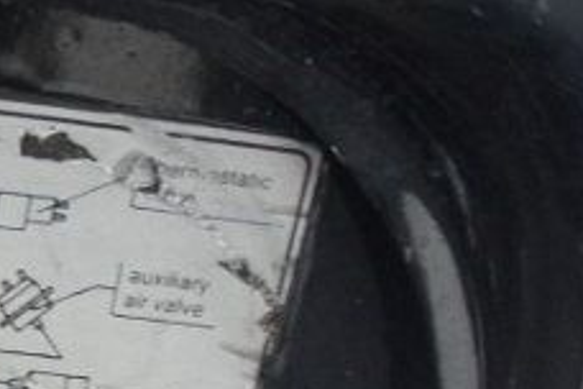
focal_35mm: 121
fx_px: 1959
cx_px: -555
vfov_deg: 10.9
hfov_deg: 14.3
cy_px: 577
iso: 1600
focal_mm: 18
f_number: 3.5
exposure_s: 1/20
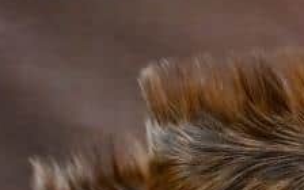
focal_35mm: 1397
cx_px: 537
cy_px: 368
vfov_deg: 0.9
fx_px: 11574
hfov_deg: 1.5
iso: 320
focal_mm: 200
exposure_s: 1/250
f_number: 2.8
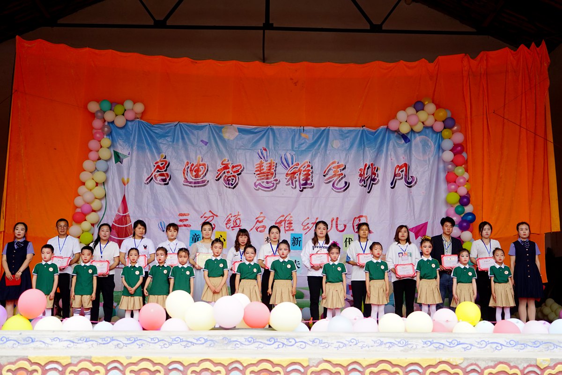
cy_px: 188
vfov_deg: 29.9
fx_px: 702
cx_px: 281
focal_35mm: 45
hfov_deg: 43.6
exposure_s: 1/500
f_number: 4
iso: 500
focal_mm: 45
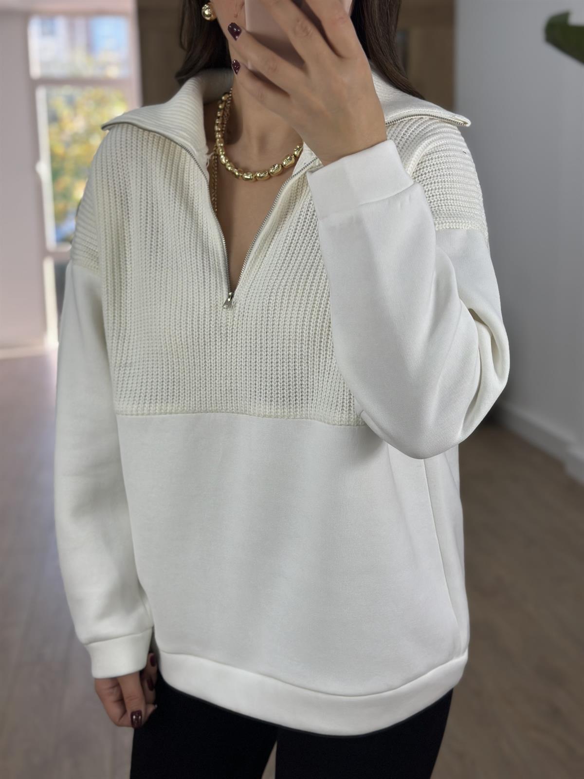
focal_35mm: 48
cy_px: 390
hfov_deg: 30.3
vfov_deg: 39.7
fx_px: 1080
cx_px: 292
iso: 80
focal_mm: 6.86
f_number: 1.78
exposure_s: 1/375
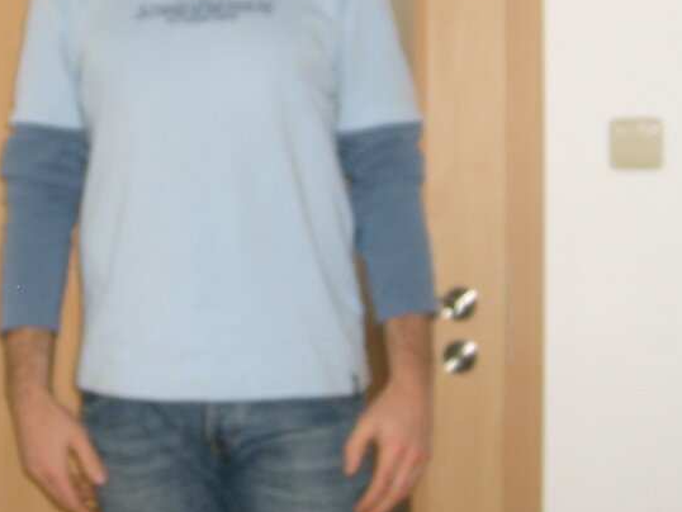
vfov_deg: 18.7
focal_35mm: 78
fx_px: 1537
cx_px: 180
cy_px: 104
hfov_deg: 24.8
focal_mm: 5.8
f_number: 2.8
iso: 100
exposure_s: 1/45
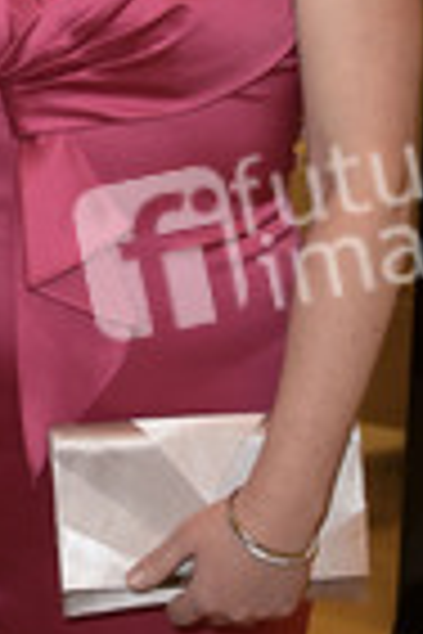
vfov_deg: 23.0
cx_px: -104
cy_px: 9
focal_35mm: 85
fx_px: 1498
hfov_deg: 15.4
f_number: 5
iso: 2000
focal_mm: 30
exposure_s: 1/50
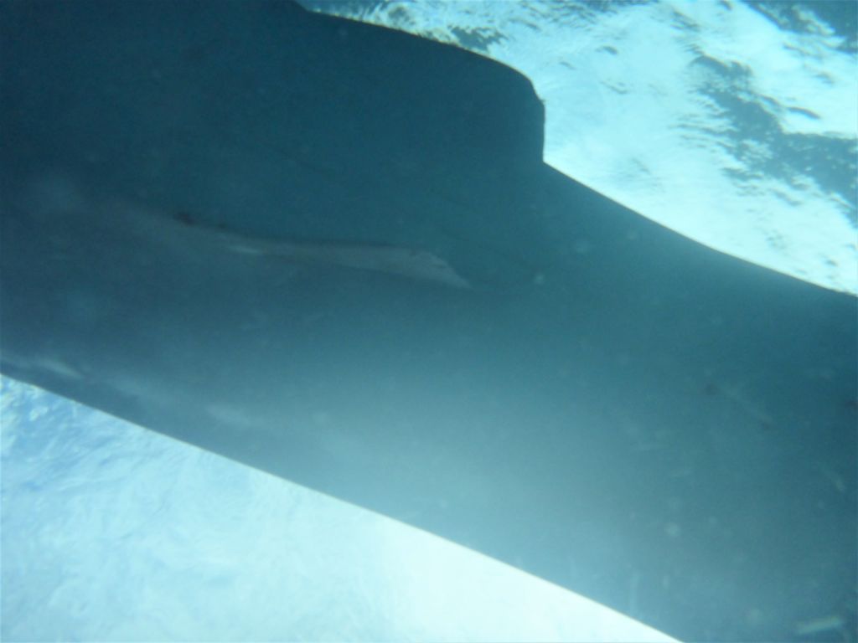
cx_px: 429
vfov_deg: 49.7
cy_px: 322
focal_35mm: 28
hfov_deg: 63.4
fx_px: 694
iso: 320
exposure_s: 1/500
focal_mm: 4.9
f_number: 10
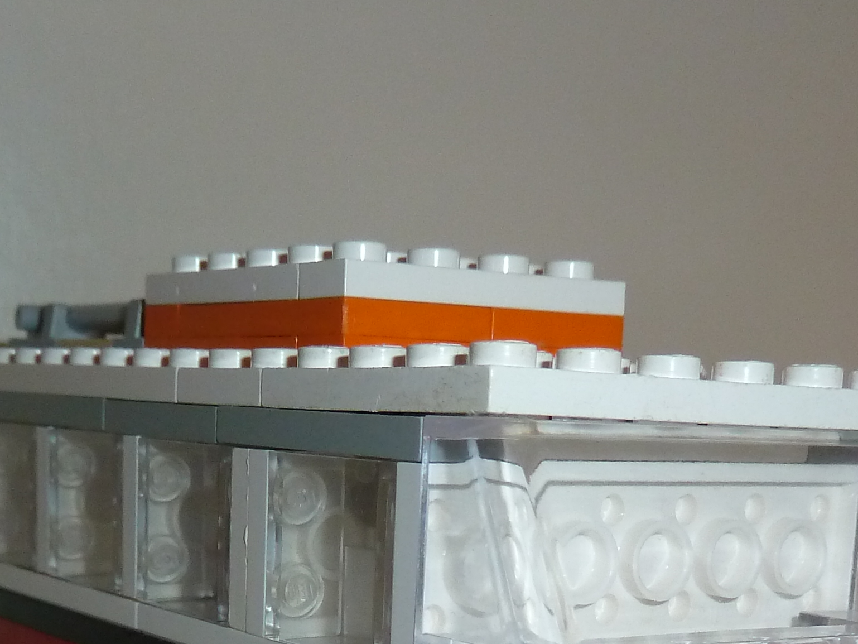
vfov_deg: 21.2
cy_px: 755
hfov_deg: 29.8
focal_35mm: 65
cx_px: 356
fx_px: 1611
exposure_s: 1/15
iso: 160
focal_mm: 4.1
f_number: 3.3
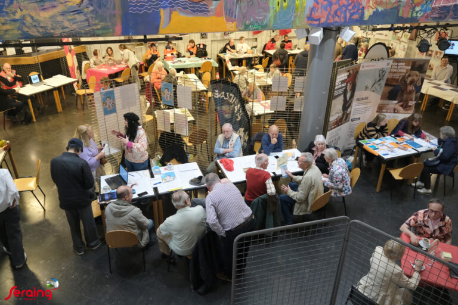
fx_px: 343
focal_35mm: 27
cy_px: 152
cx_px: 229
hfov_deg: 67.4
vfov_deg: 47.9
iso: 4000
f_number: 4
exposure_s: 1/160
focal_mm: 18
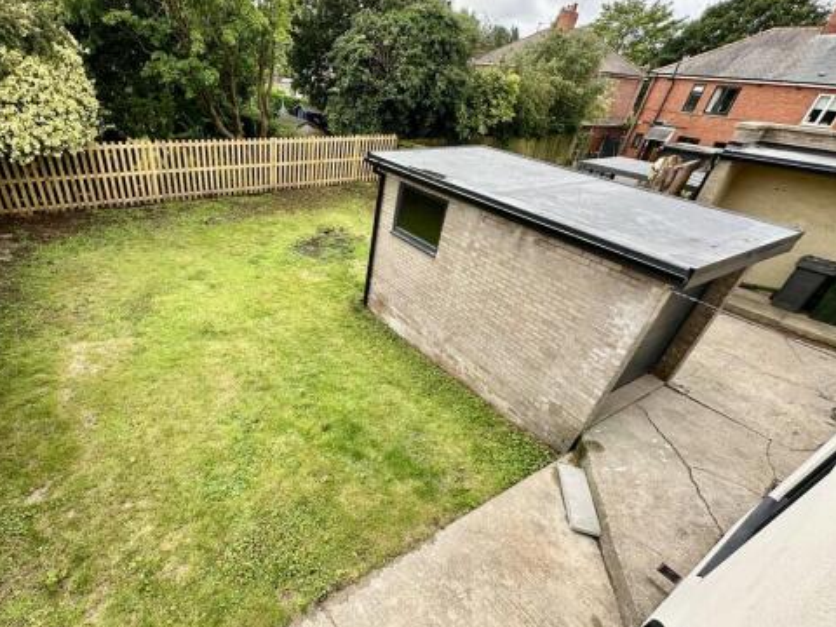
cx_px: 334
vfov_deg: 74.6
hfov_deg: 89.8
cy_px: 339
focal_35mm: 17
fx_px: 411
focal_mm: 2.22
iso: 40
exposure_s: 1/364
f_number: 2.2
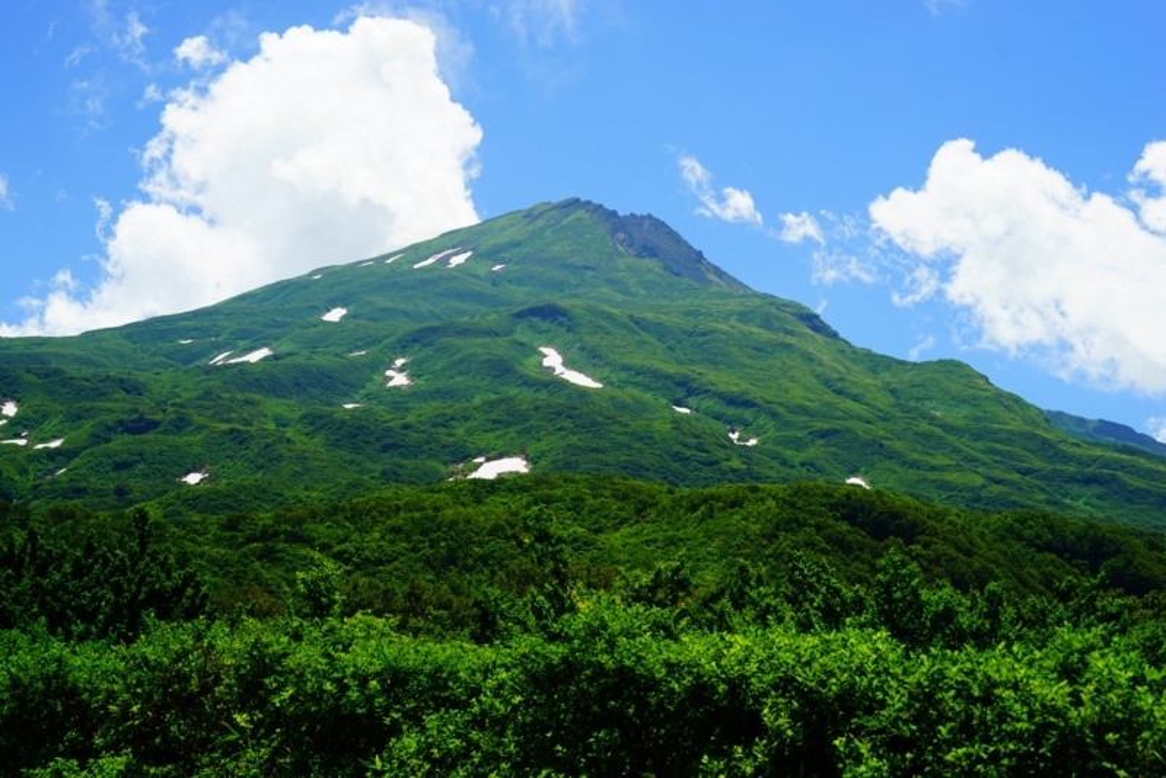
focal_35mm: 67
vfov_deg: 20.3
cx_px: 583
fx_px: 2171
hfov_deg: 30.1
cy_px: 389
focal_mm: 67
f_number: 8
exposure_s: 1/80
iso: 100
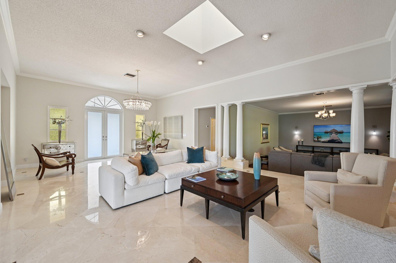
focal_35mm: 14
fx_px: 154
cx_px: 198
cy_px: 132
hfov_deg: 104.3
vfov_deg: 81.1
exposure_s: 1/100
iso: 800
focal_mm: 14
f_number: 8
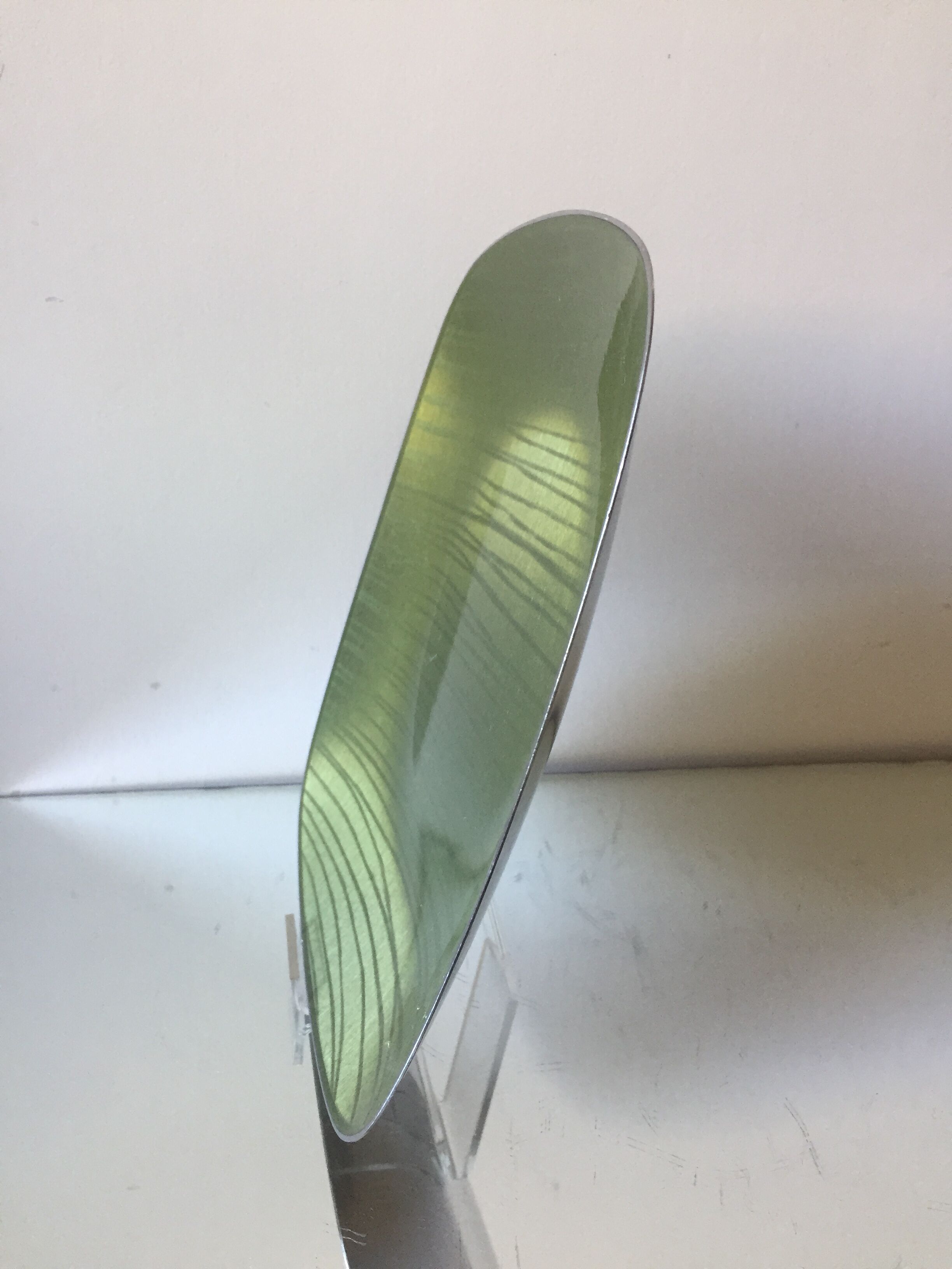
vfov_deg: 61.7
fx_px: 1063
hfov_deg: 48.2
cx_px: 476
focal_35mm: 29
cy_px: 634
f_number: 2.2
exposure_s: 1/33
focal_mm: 4.15
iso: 64
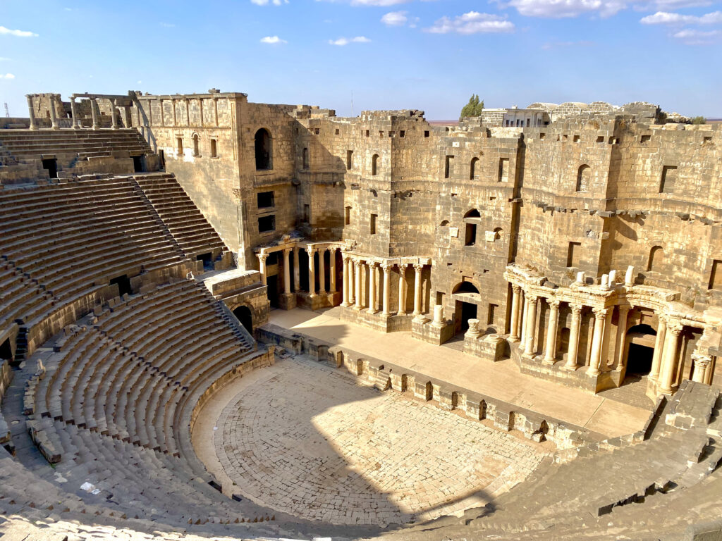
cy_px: 270
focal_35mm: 26
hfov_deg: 67.3
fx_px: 542
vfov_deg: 53.1
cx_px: 361
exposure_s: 1/2817
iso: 32
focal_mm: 4.25
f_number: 1.8
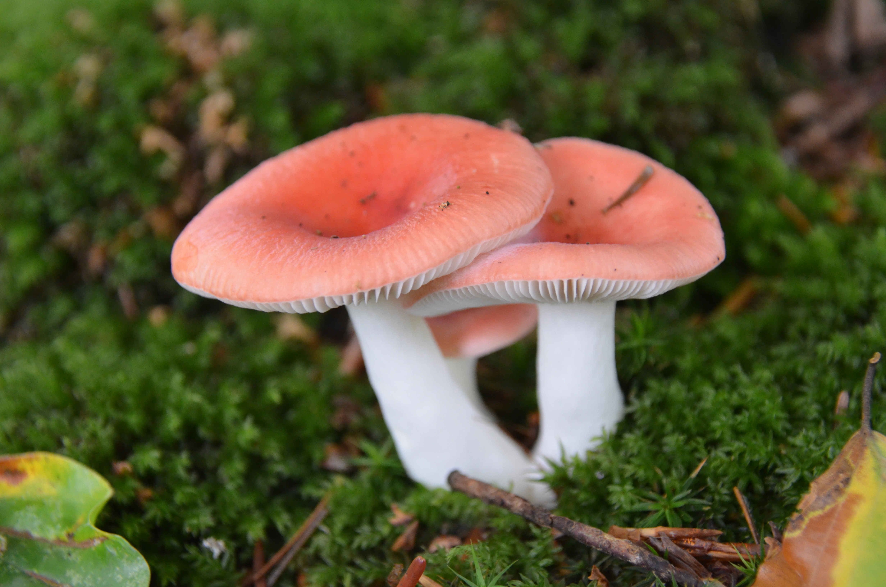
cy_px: 294
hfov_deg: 19.0
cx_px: 443
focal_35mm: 108
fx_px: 2652
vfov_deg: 12.6
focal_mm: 72
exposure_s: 1/30
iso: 1400
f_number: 5.6
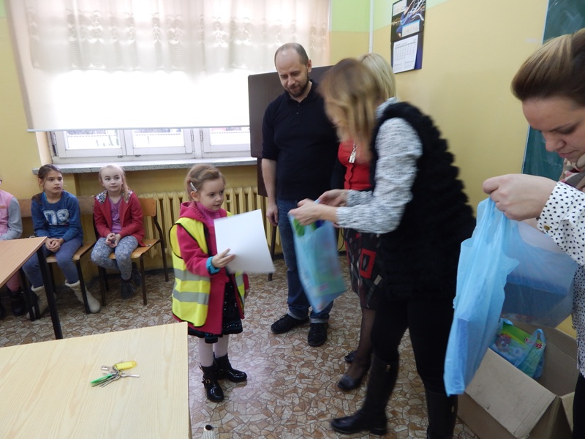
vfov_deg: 61.1
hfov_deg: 76.4
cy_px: 220
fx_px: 372
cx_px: 292
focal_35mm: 22
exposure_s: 1/30
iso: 140
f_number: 3
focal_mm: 4
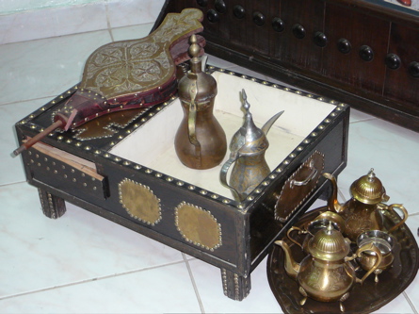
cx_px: 210
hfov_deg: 29.8
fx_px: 786
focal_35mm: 65
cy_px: 157
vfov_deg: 22.6
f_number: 3.6
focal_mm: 9.7
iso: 200
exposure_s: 1/30
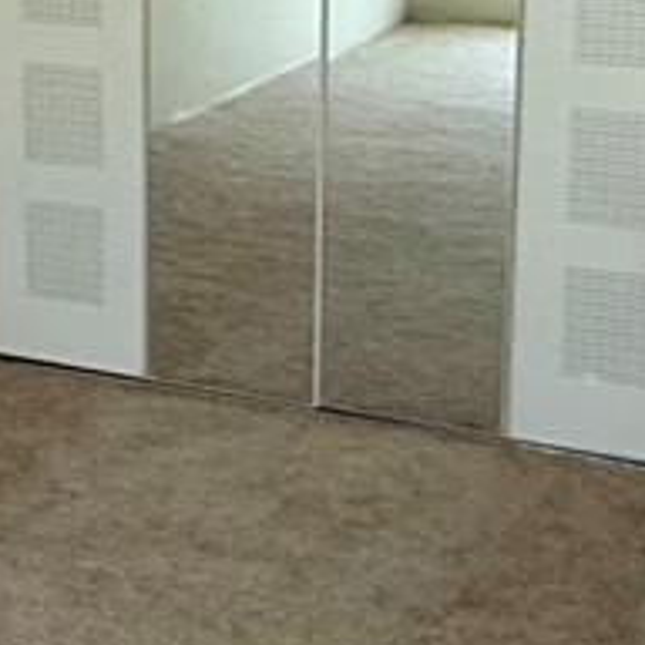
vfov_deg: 16.8
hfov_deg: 16.3
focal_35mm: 103
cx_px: -91
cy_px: 155
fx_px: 2171
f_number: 2.2
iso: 100
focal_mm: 2.22
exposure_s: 1/99
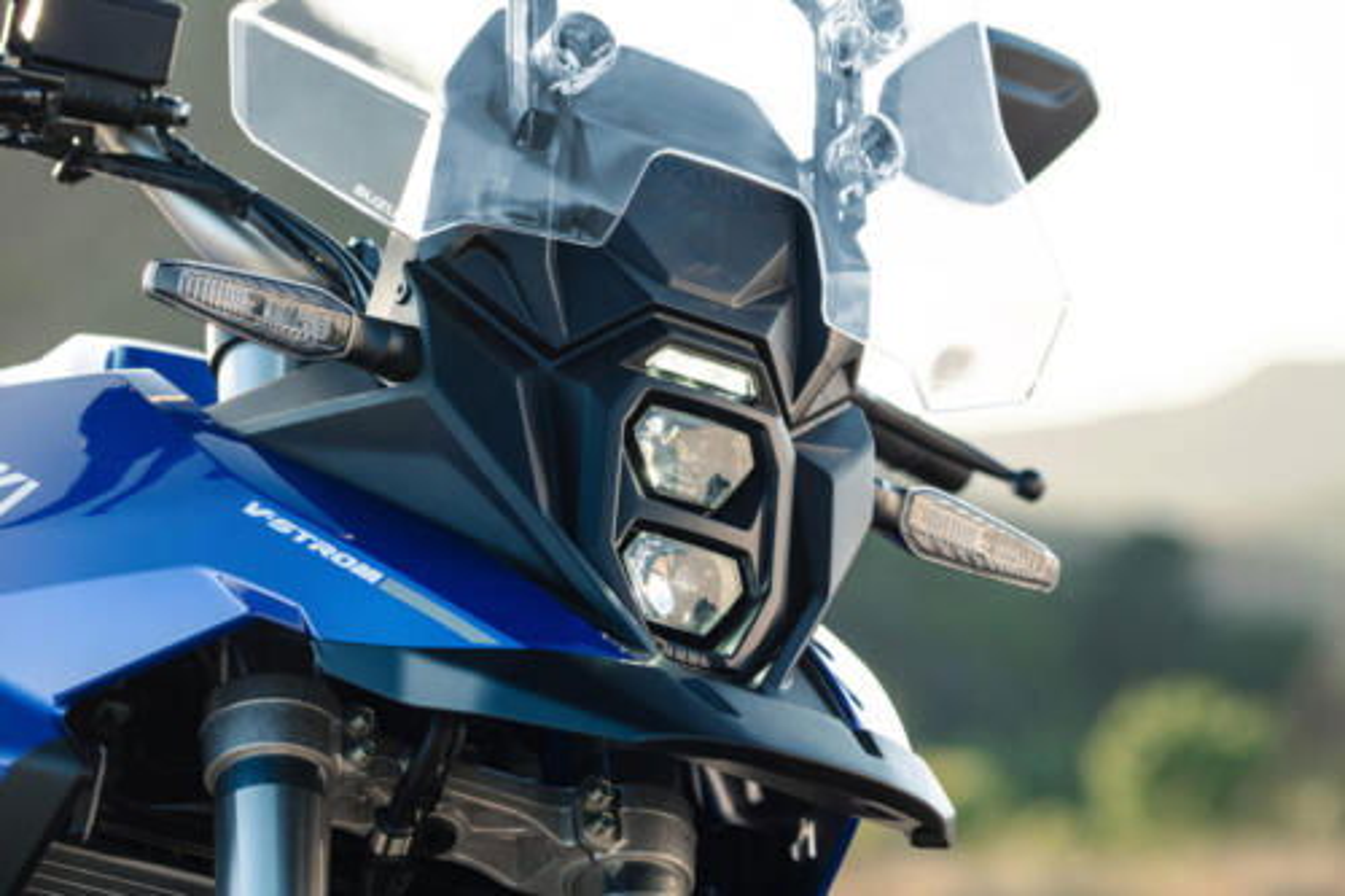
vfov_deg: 7.4
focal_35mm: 185
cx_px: 672
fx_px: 6909
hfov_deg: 11.1
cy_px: 448
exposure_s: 1/250
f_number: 7.1
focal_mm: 185
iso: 400
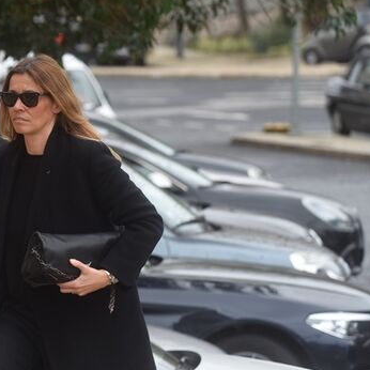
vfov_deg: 6.6
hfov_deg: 6.6
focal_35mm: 264
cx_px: 22
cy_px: 193
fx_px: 3193
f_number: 4.5
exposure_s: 1/640
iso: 250
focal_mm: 135
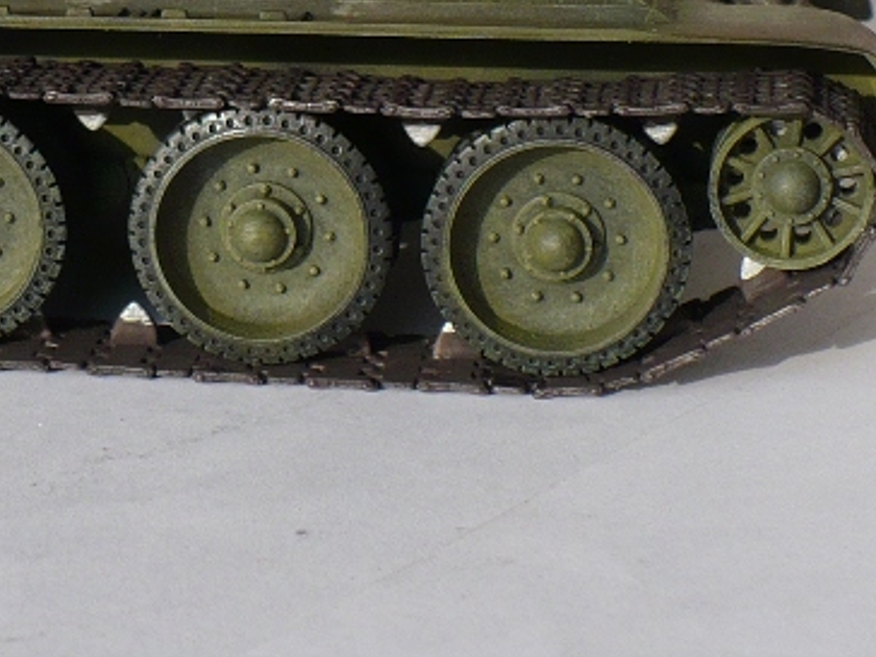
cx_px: 200
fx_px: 2632
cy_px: -48
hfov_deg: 18.8
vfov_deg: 14.0
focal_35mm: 104
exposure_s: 1/800
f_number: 2.8
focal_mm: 6.1
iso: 100
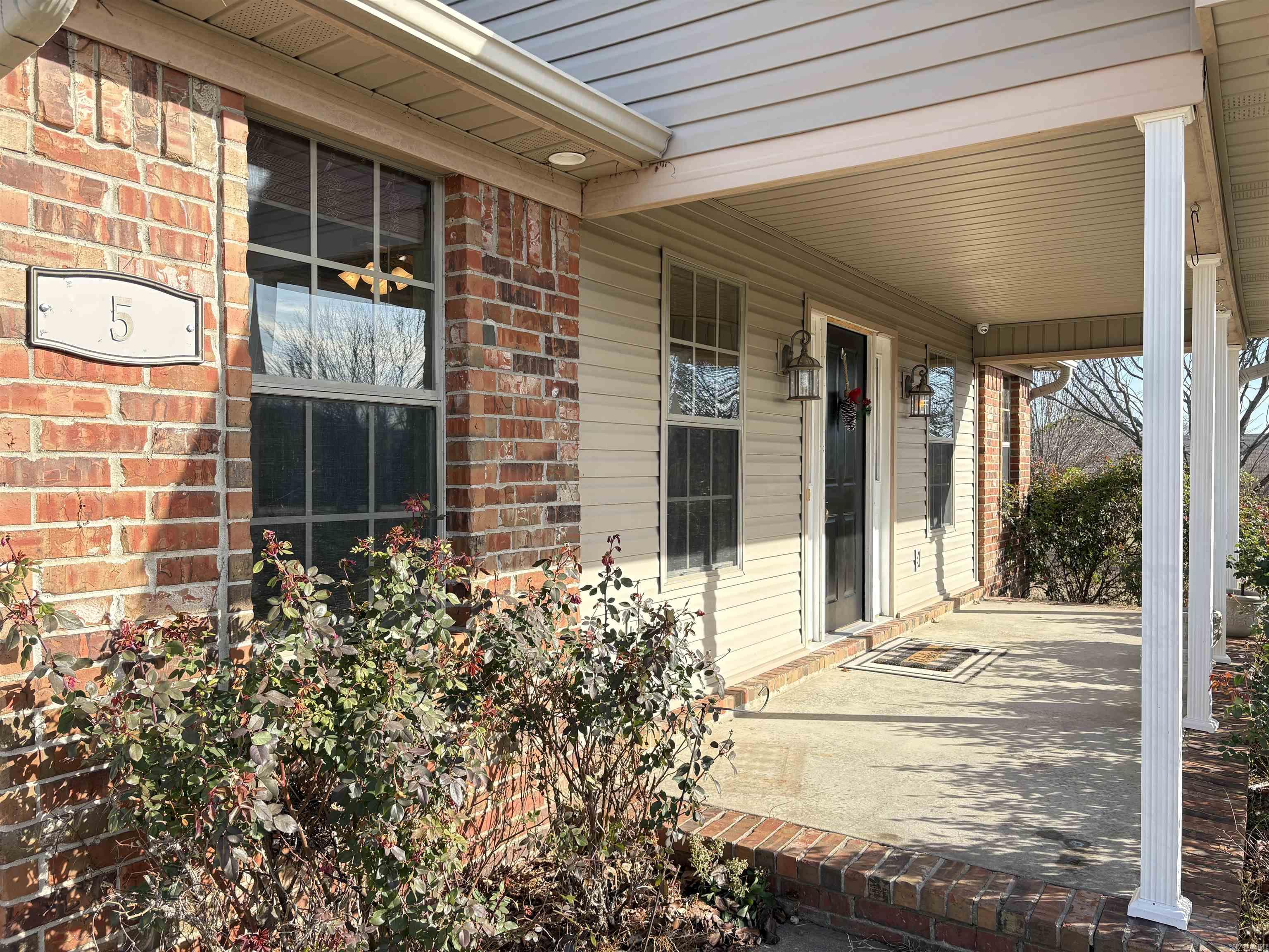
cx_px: 634
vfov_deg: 53.1
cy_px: 476
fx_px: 953
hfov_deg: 67.3
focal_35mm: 26
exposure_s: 1/850
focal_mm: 5.96
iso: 64
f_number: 1.6
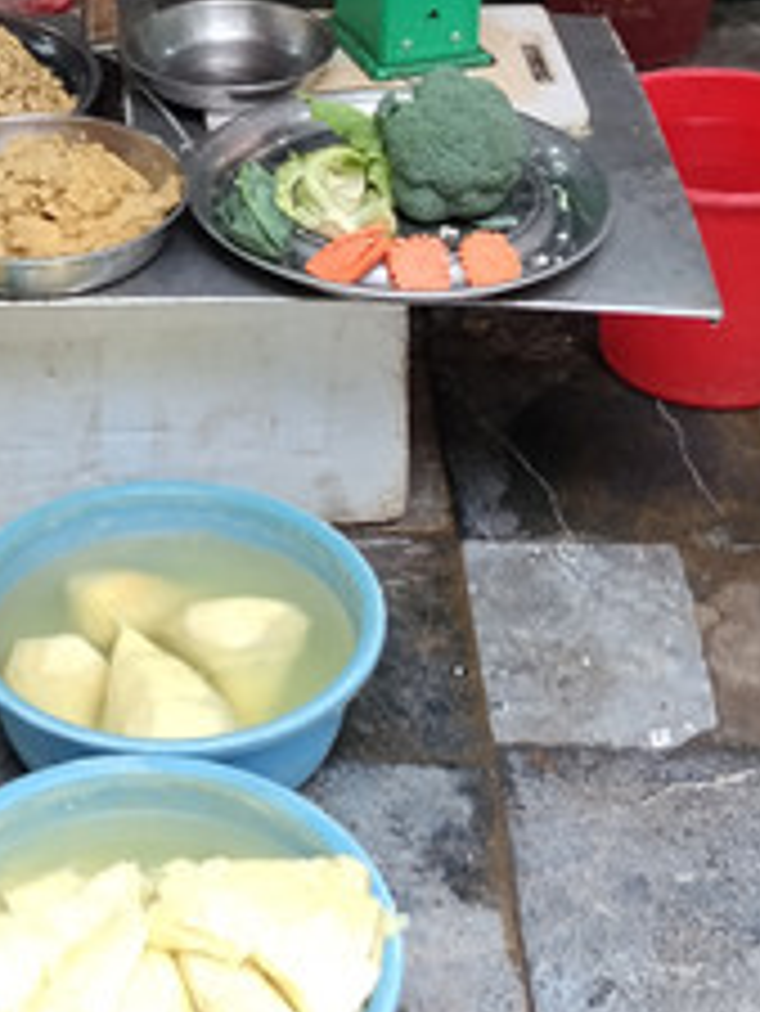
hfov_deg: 16.6
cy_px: 7
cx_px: -117
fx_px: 2515
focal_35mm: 86
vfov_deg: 21.9
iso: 100
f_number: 1.8
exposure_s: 1/100
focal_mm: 4.22
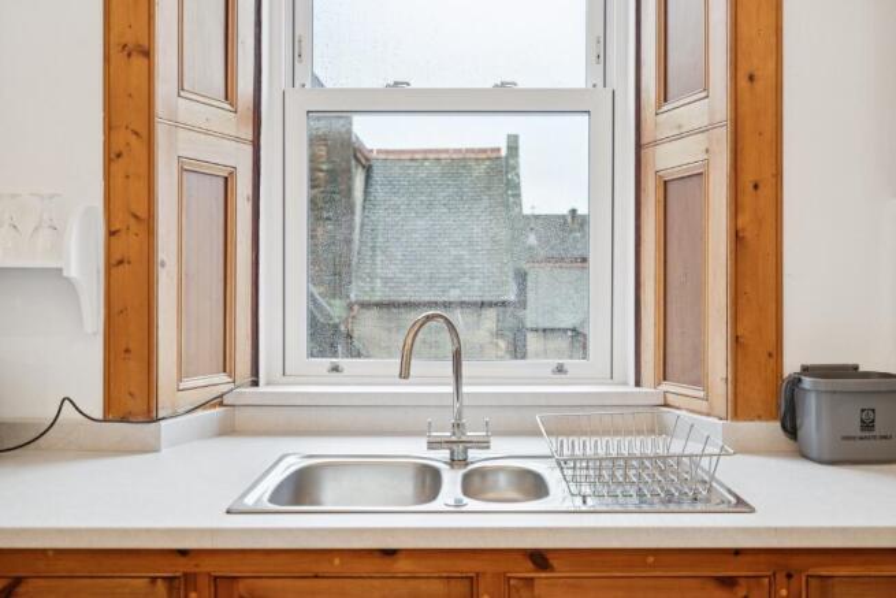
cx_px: 448
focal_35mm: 35
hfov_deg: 54.4
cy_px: 299
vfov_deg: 37.9
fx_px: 871
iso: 800
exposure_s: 1/60
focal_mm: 35
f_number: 4
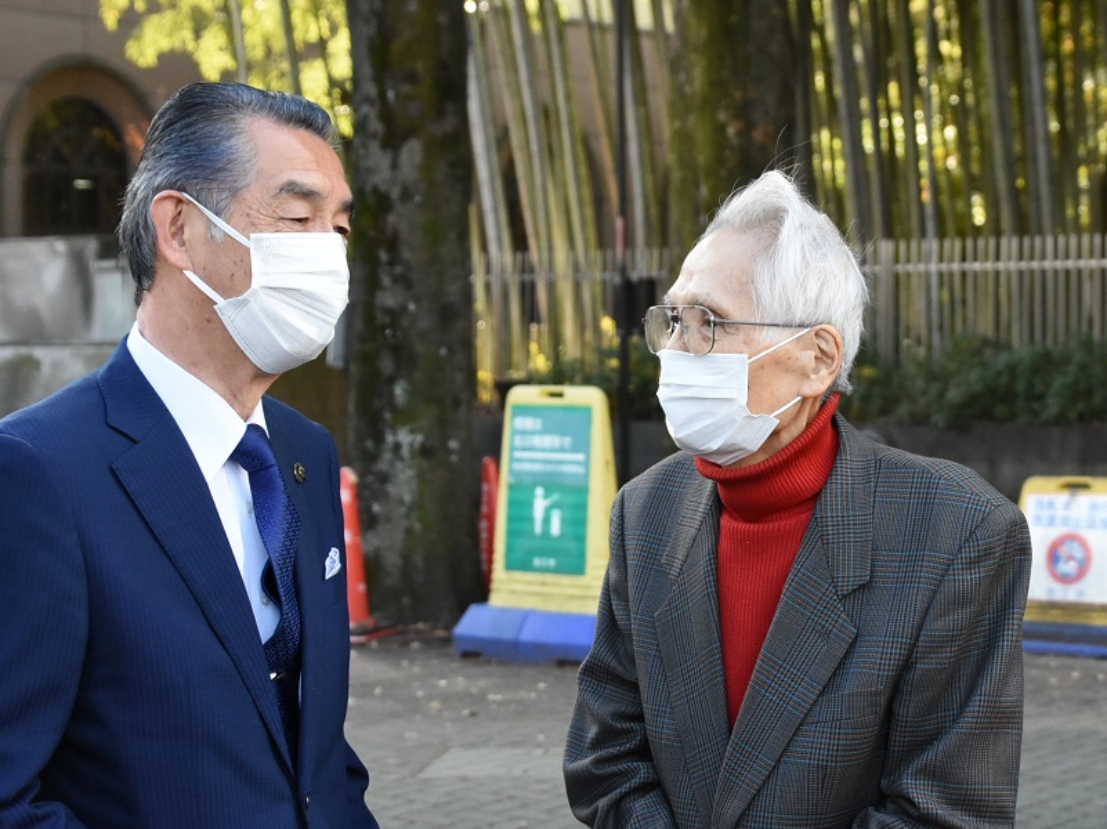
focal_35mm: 82
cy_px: 409
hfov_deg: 23.7
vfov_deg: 18.0
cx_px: 761
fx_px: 2621
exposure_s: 1/1250
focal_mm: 38
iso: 2000
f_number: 4.2
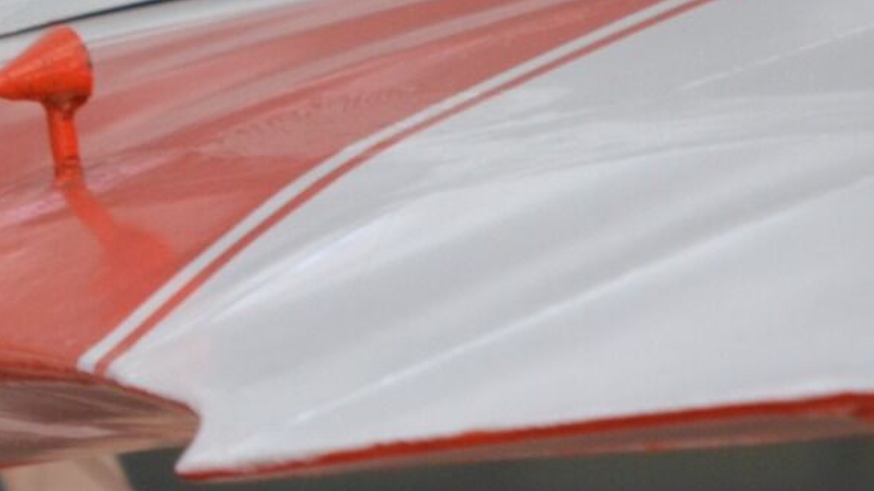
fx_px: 38722
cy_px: -70
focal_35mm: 1671
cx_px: -8
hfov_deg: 1.3
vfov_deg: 0.7
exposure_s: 1/60
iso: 500
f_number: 5.6
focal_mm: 300
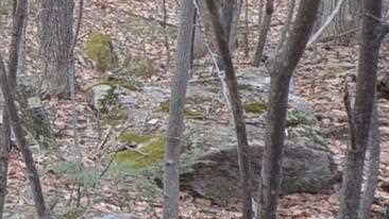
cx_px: -834
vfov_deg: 5.7
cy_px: -162
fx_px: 2177
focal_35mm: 211
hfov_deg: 8.4
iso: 400
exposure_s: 1/80
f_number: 5.6
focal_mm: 20
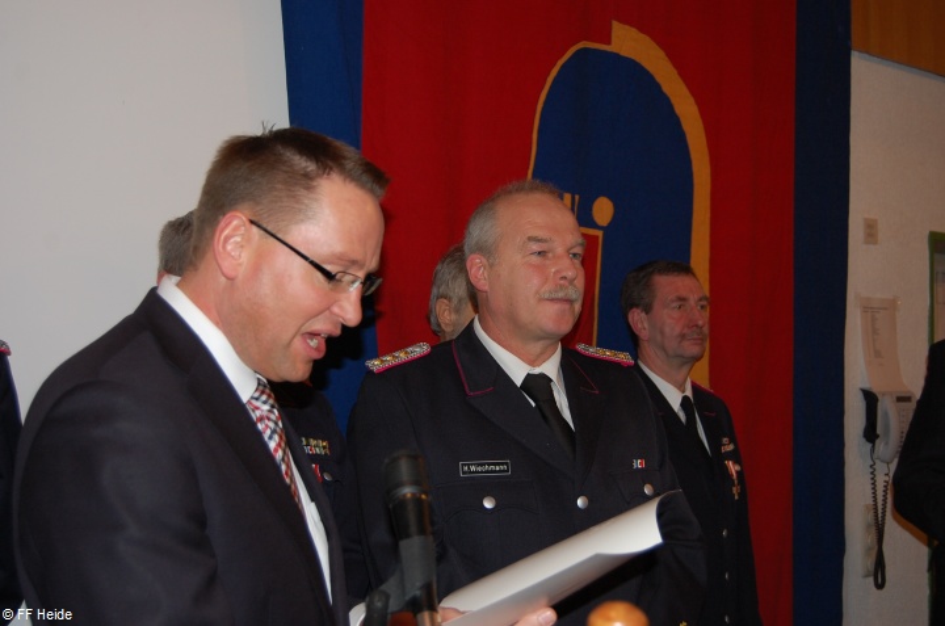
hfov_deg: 41.2
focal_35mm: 48
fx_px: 1257
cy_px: 313
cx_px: 472
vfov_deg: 28.0
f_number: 4.5
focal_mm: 32
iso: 400
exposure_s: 1/60
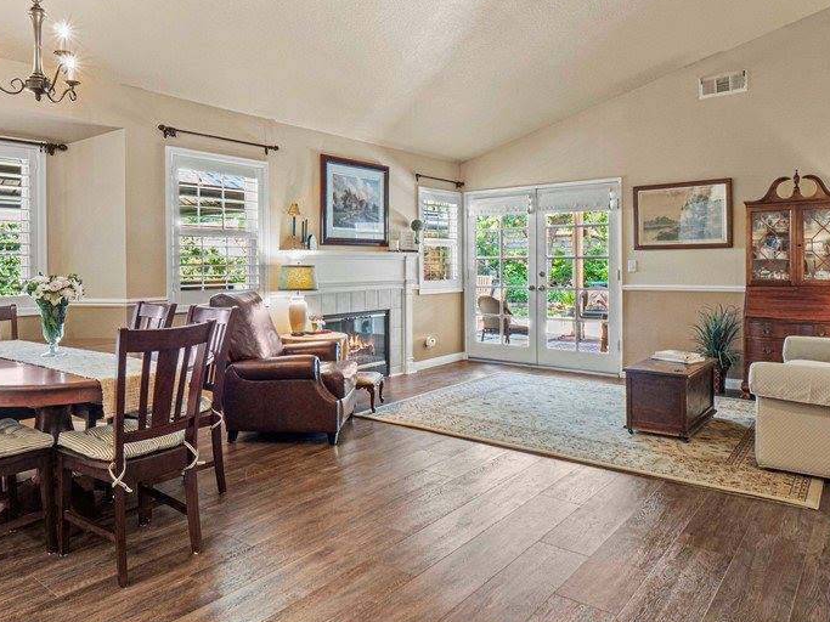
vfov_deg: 56.7
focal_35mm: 24
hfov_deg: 71.6
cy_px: 283
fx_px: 575
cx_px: 394
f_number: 8
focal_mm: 8
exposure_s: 2.5
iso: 200
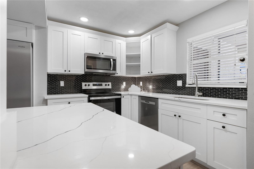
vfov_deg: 68.9
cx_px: 127
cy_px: 84
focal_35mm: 18
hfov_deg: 91.6
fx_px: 123
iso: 500
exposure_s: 1/40
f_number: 8
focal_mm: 17.5
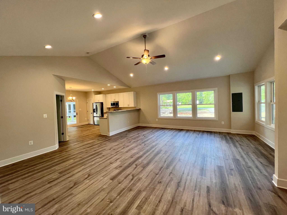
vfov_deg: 89.9
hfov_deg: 106.2
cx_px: 144
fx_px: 108
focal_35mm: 13
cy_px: 108
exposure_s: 1/120
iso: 160
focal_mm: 1.57
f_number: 1.8
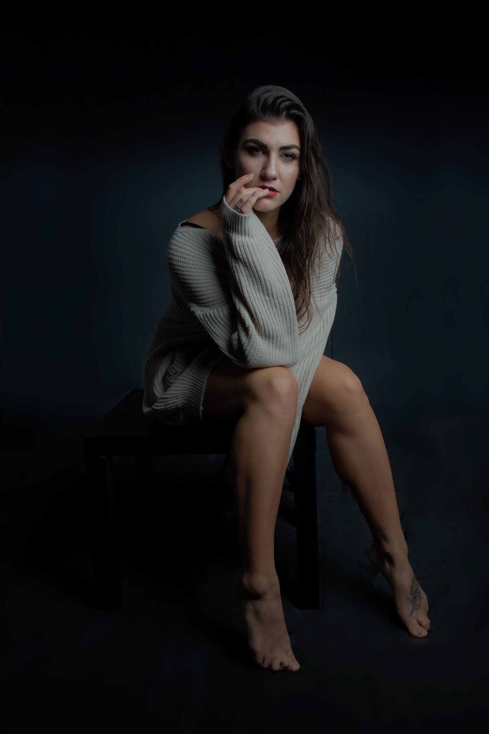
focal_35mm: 34
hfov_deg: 38.4
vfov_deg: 55.1
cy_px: 367
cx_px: 244
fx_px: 703
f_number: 8
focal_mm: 23
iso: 100
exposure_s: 1/125
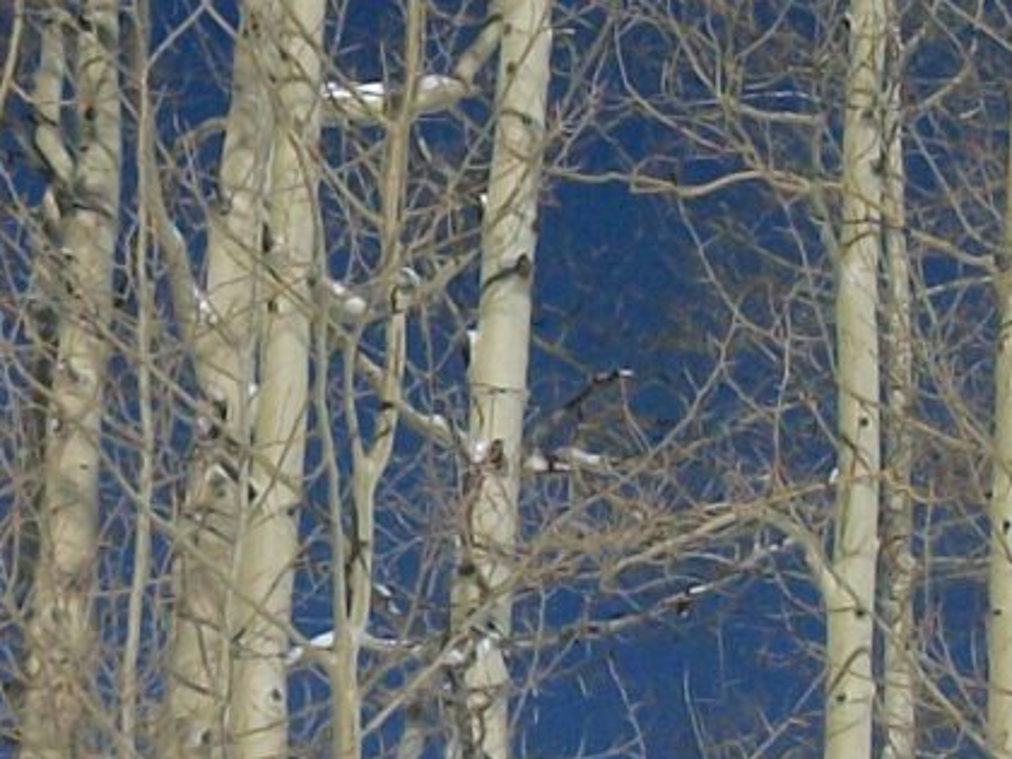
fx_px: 5701
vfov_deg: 7.6
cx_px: -248
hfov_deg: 10.0
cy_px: 670
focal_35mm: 195
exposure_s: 1/500
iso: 80
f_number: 8.8
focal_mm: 5.7
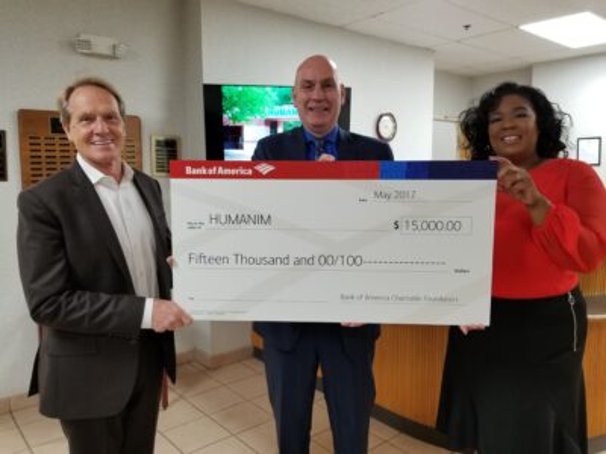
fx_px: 455
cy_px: 227
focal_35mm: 26
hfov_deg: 67.3
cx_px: 303
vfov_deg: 53.1
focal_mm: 4.25
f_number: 1.7
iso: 200
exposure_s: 1/60
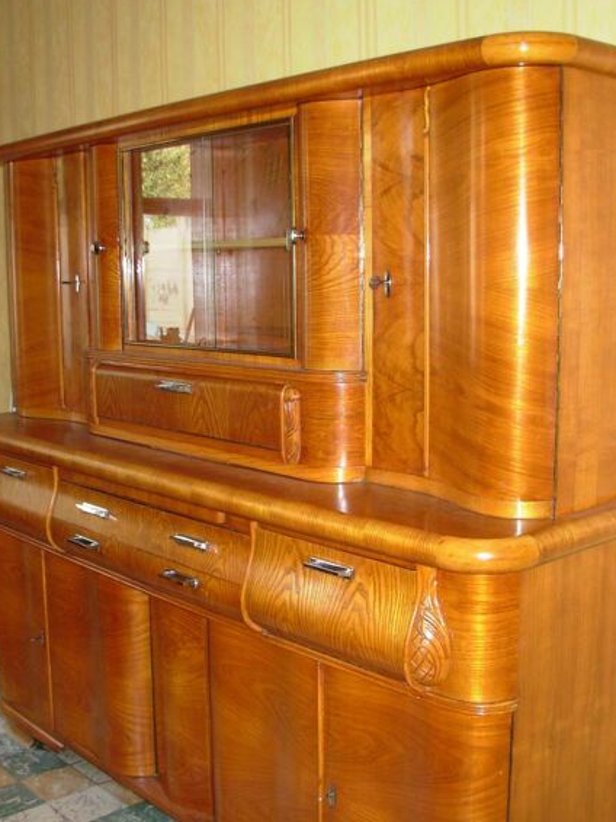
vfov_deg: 43.8
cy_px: 450
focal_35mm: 43
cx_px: 285
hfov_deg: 33.6
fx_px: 1021
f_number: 2.9
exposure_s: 1/71.8
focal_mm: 6.3
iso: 112
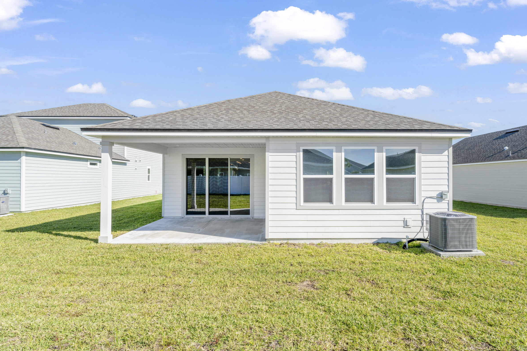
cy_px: 177
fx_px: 281
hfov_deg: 86.2
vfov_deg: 64.0
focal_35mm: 19
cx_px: 276
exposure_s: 1/250
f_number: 9
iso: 320
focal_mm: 18.2
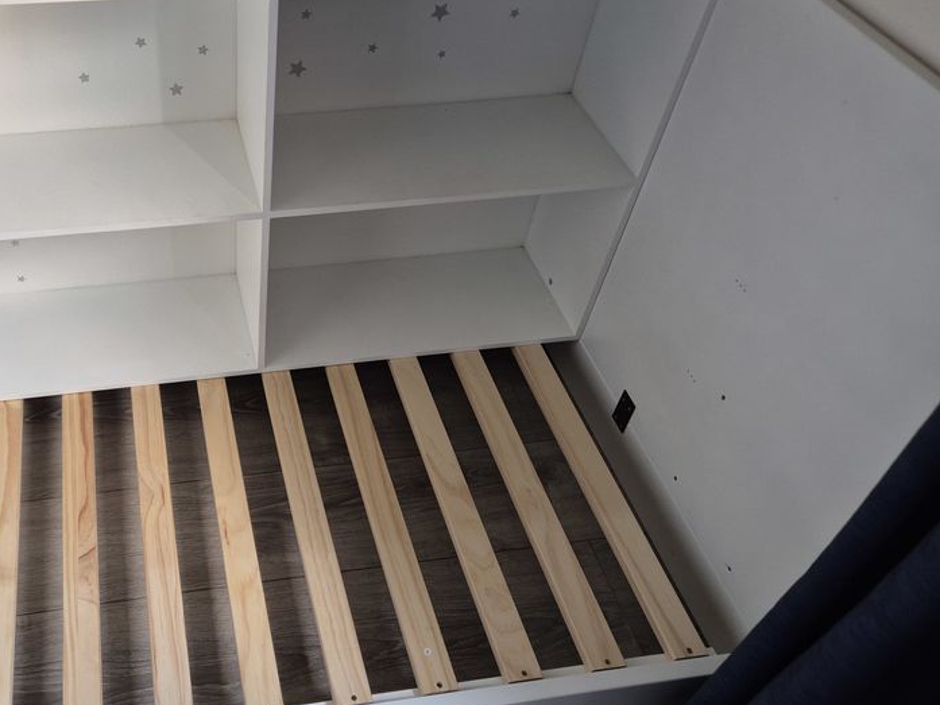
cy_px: 356
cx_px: 267
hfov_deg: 53.5
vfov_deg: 43.0
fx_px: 896
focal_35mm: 33
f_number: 1.8
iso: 250
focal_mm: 5.4
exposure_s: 1/100
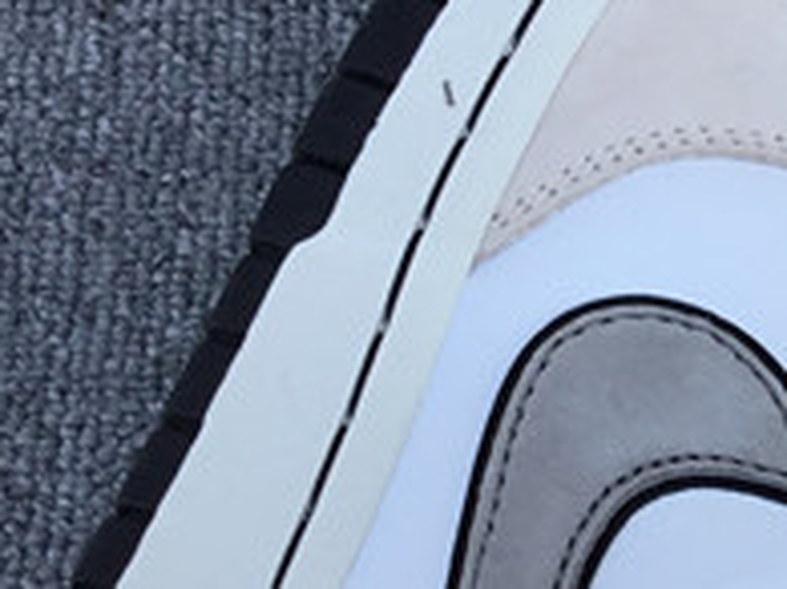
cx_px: 1162
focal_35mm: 143
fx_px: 3249
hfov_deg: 13.1
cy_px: 639
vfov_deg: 10.2
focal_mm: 3.3
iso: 25
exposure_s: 1/397
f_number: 2.4
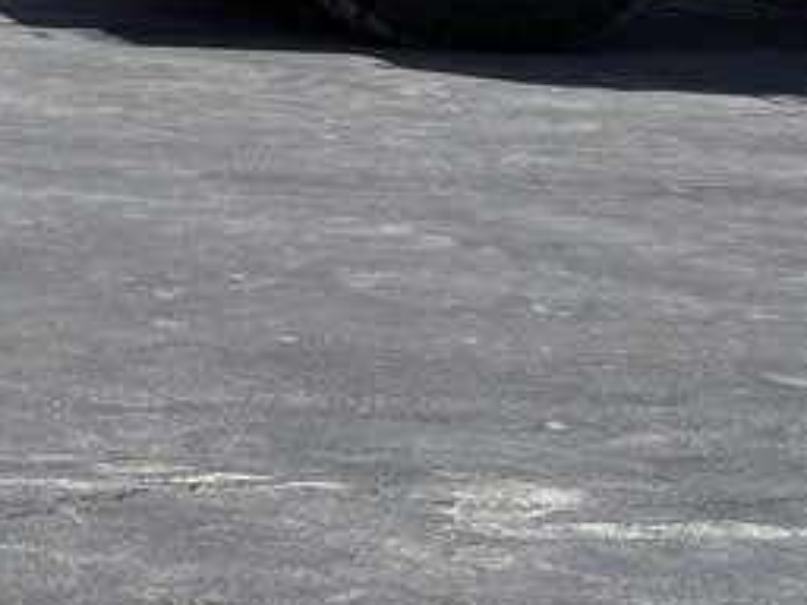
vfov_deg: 12.9
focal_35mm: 104
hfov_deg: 15.8
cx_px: -684
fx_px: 2425
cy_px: -485
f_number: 1.6
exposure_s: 1/4608
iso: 50
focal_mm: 5.96
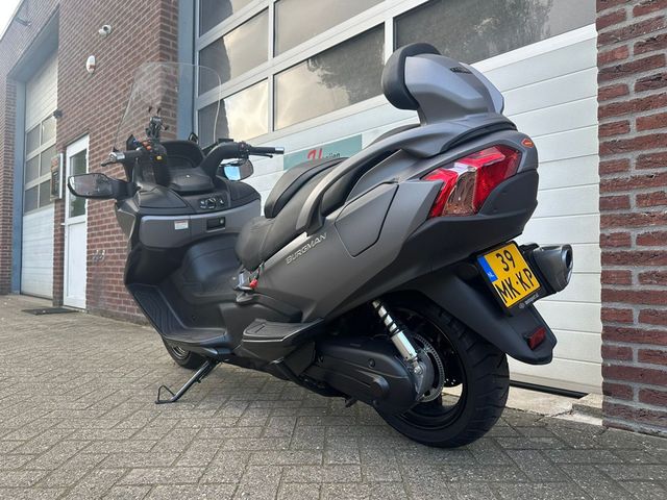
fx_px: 462
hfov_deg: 71.6
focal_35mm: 24
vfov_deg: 56.8
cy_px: 250
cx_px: 334
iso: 80
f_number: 1.78
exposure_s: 1/580
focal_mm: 6.86
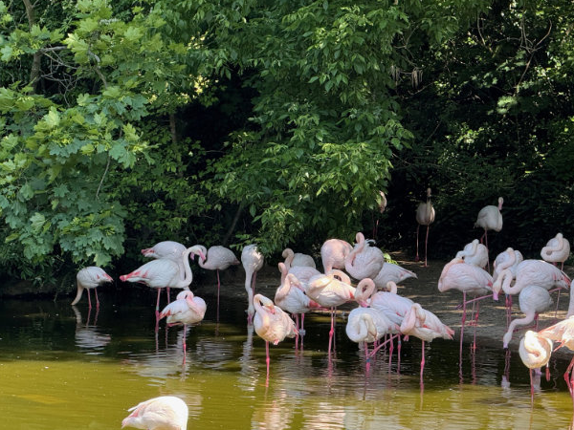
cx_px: 304
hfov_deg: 12.3
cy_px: 269
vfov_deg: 9.3
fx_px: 2653
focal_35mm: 160
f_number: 2.8
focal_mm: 15.7
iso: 64
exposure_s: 1/122
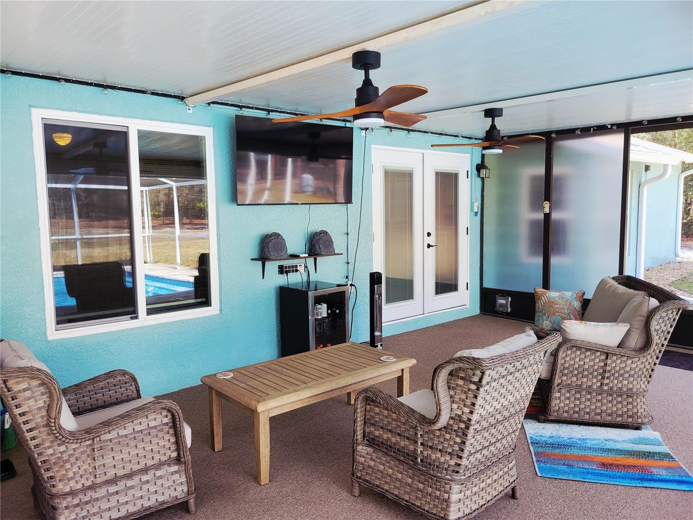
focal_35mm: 26
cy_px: 260
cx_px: 346
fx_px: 521
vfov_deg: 53.1
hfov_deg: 67.3
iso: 50
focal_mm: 5.4
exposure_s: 1/120
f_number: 1.8
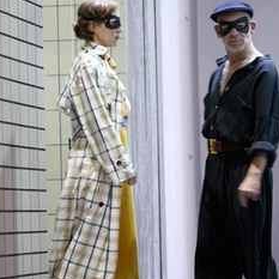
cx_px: 160
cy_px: 139
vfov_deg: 5.3
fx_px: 3000
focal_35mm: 329
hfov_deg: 5.3
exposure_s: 1/60
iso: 3200
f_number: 6.3
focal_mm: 200
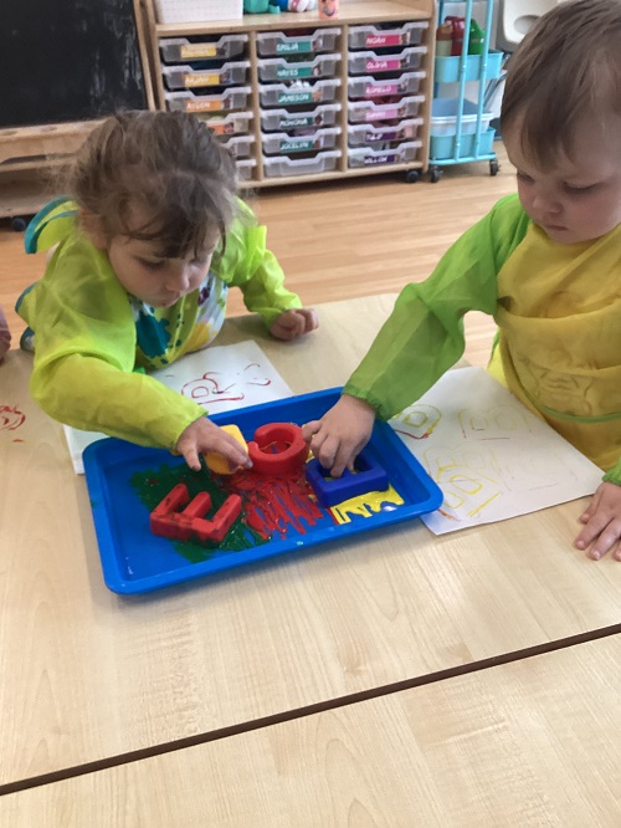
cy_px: 414
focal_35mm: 31
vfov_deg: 58.3
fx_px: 741
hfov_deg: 45.5
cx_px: 310
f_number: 2.4
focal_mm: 3.3
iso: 160
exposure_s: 1/60
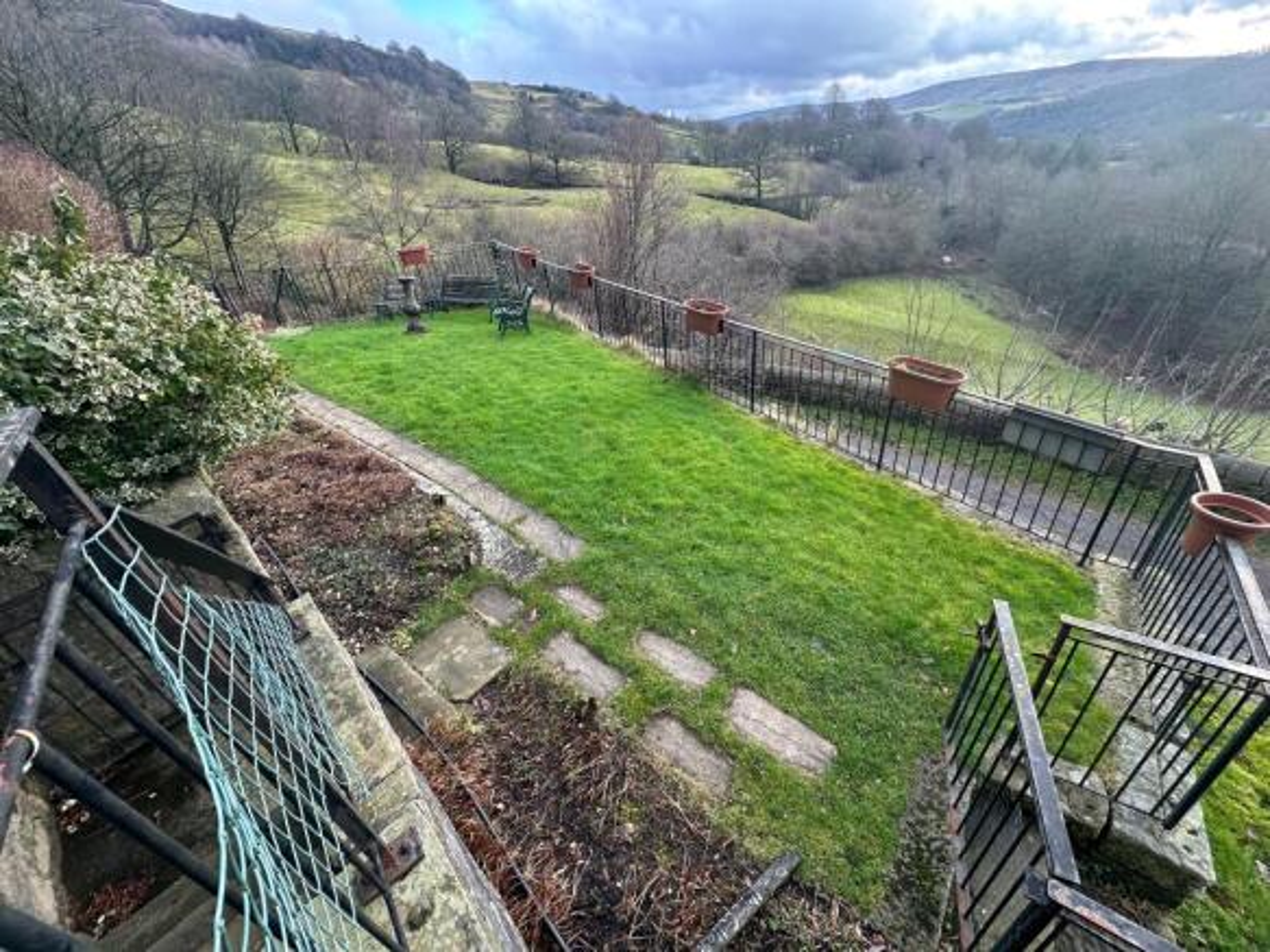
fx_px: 514
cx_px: 635
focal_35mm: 14
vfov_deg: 85.7
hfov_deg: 102.1
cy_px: 476
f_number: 2.2
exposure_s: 1/114
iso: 40
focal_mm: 2.22
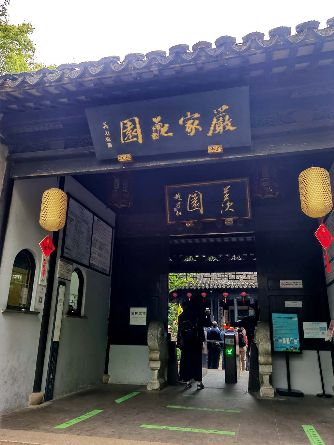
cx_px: 167
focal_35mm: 27
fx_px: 347
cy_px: 222
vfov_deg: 65.3
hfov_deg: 51.4
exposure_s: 1/75.8
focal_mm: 6.71
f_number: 1.9
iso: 50
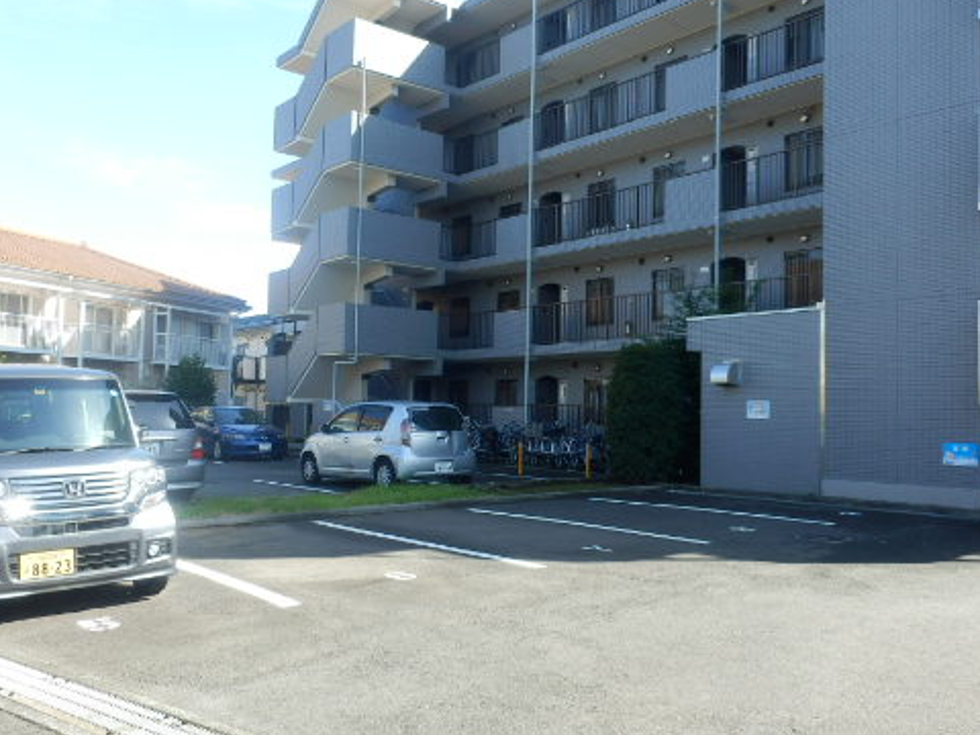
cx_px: 482
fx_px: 906
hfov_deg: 56.8
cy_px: 365
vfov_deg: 44.2
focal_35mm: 32
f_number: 3
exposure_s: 1/320
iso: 80
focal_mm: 4.2
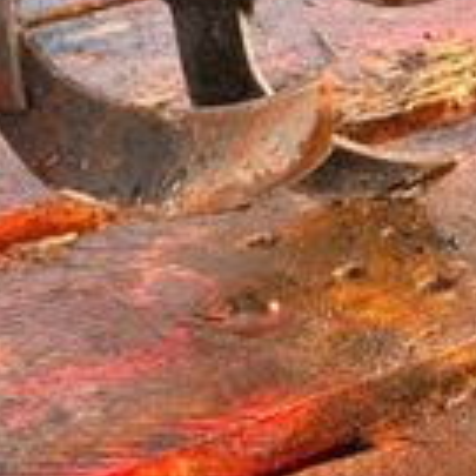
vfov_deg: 9.2
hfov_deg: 9.3
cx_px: 317
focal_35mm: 188
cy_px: -109
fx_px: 2925
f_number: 1.78
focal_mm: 6.76
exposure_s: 1/140
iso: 50
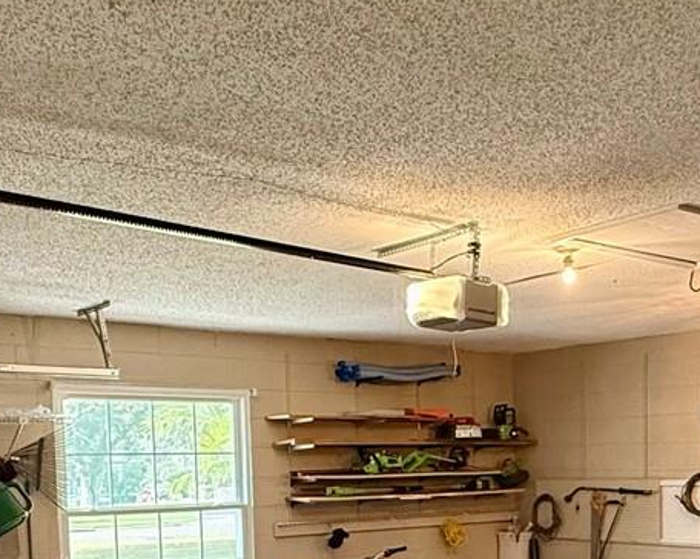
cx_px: 396
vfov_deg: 29.7
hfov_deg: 38.7
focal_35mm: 48
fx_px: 994
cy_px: 534
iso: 500
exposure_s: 1/120
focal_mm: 2.22
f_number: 2.2
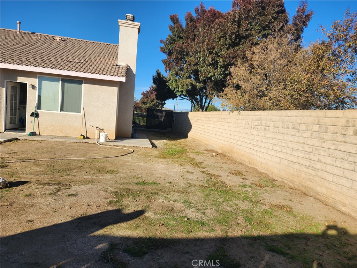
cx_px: 178
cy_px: 134
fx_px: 237
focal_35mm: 23
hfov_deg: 73.9
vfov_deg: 58.9
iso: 12
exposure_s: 1/994
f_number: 1.8
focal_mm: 6.4
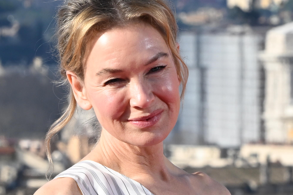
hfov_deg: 8.5
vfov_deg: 5.7
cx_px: 140
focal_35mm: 241
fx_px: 1961
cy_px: 115
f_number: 14
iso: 400
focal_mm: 155
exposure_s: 1/400
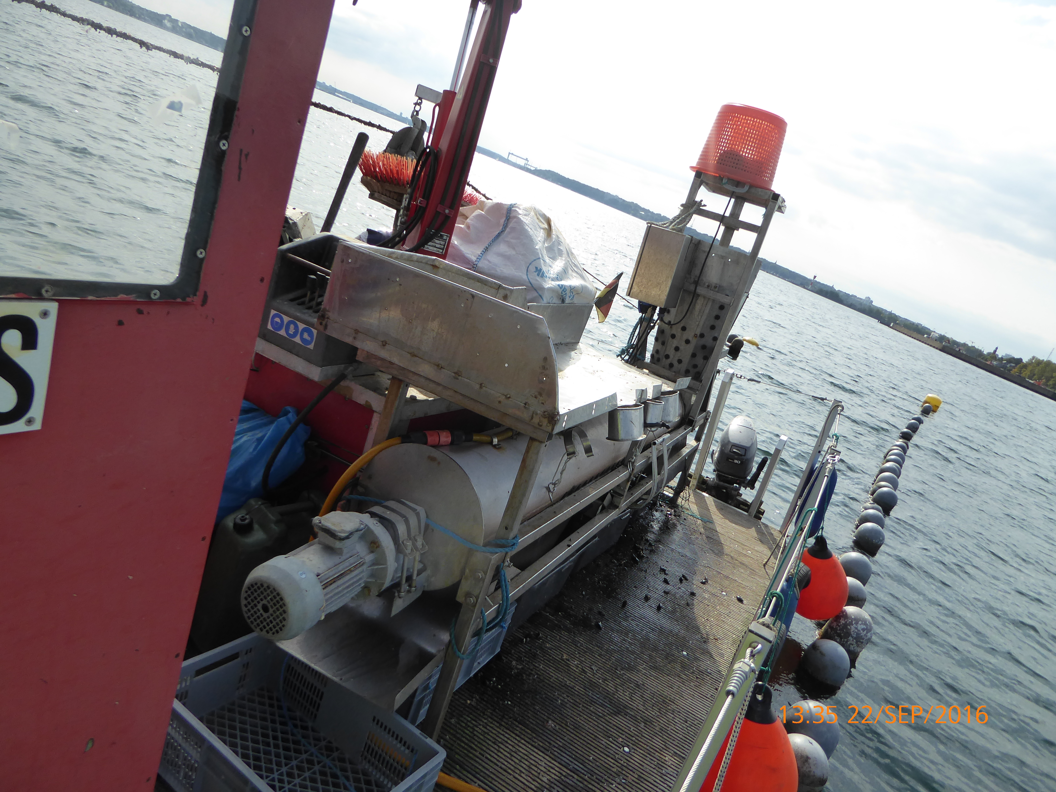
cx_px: 528
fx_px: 763
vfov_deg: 54.9
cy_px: 396
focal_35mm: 25
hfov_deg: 69.4
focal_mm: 4.3
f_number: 3.3
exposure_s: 1/1000
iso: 125
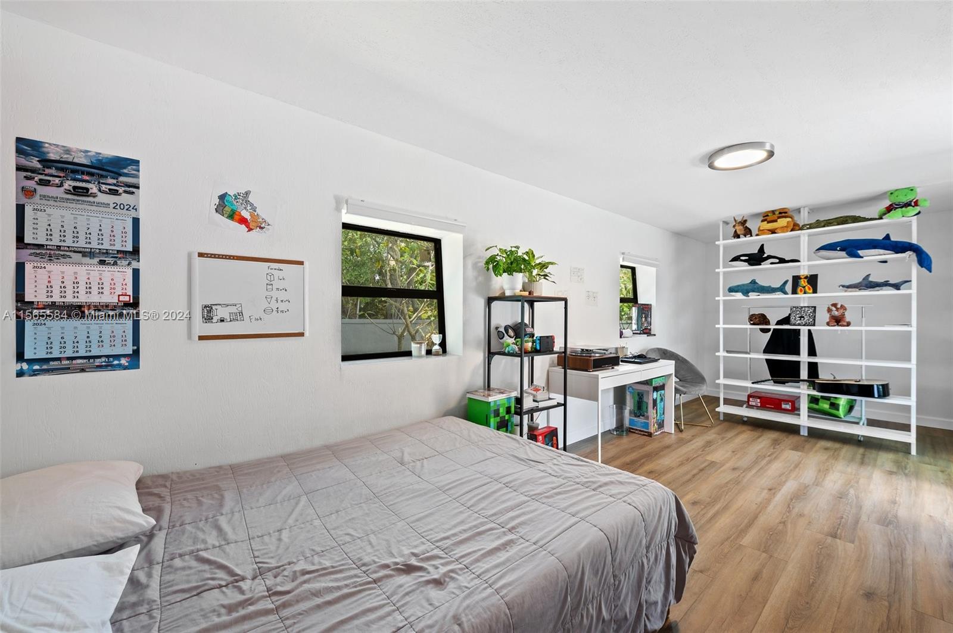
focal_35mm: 14
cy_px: 316
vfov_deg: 81.1
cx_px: 476
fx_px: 370
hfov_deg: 104.3
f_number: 8
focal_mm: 14
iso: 200
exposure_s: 1/4
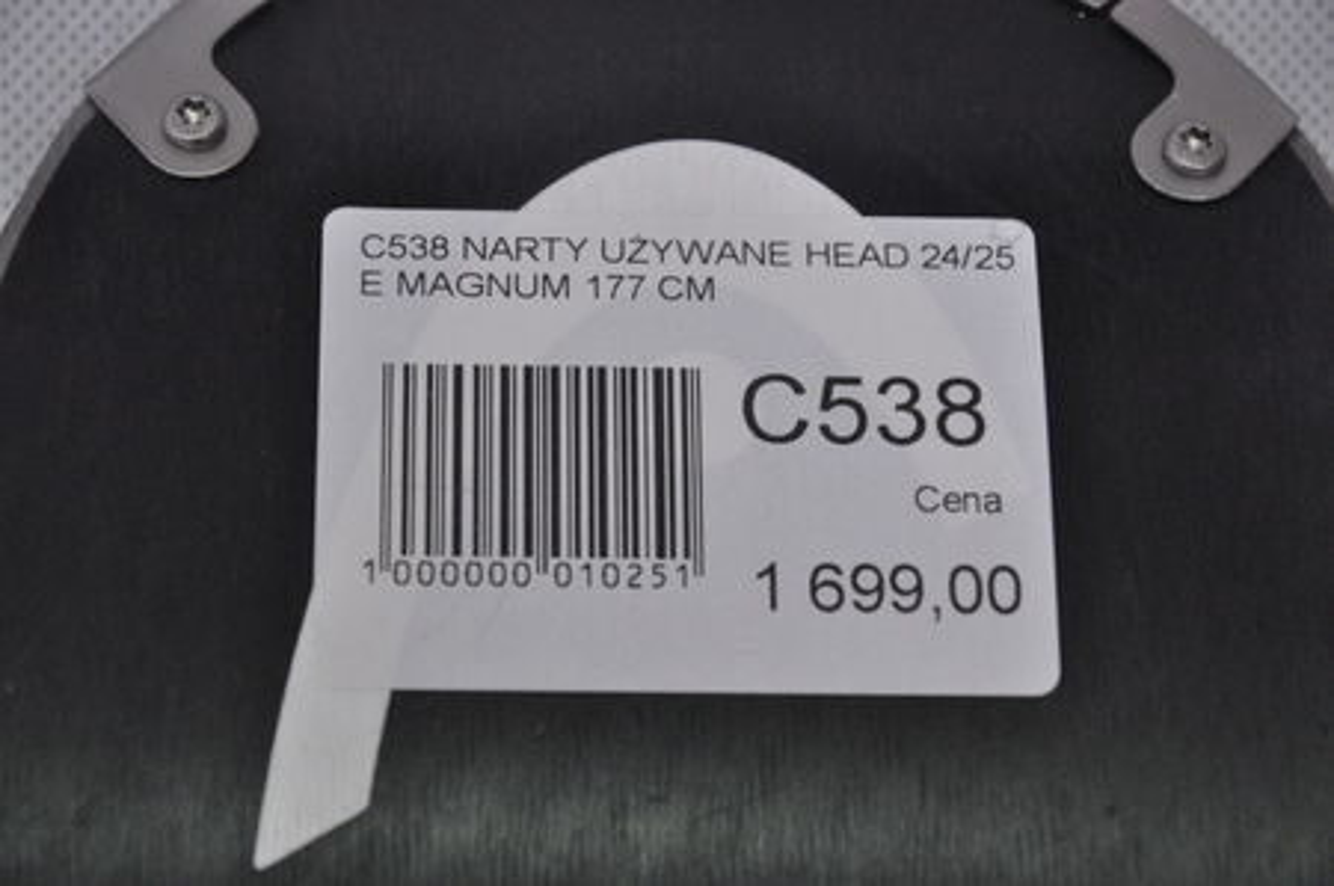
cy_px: 443
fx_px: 5830
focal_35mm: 158
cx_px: 667
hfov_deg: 13.1
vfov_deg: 8.7
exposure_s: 1/125
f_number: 8
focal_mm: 105
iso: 3200
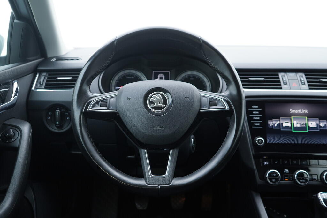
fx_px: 327
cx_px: 164
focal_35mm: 36
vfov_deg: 36.9
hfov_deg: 53.1
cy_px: 109
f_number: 2.8
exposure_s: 1/40
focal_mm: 24
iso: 200
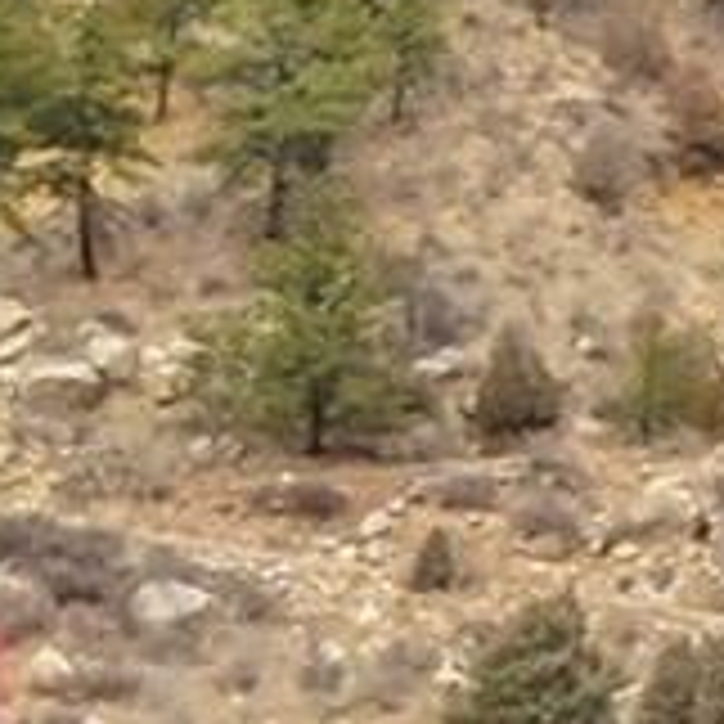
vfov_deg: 7.2
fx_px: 5584
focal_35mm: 236
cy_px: 1408
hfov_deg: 7.2
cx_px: -688
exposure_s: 1/640
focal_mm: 10.26
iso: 800
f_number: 6.3
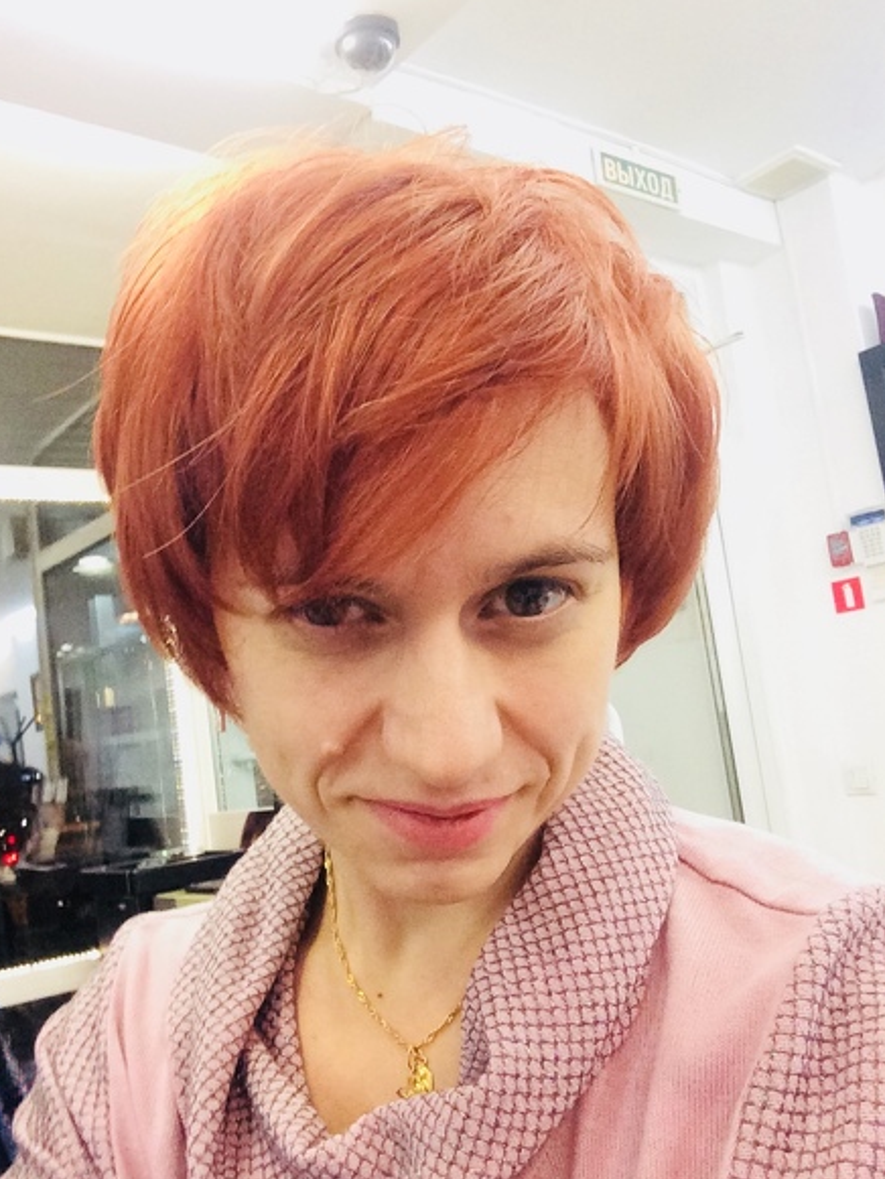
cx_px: 430
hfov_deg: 44.2
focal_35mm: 32
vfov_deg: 56.8
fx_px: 1090
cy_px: 586
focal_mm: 2.15
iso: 250
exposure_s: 1/33
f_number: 2.4
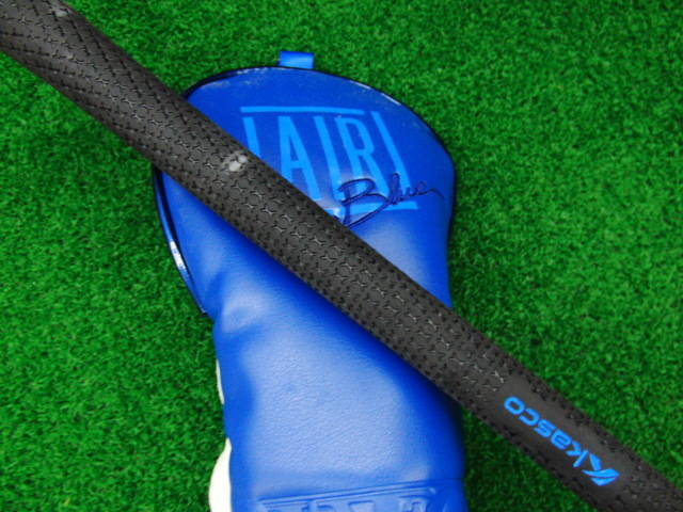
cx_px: 342
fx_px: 730
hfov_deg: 50.1
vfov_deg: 38.7
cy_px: 256
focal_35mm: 37
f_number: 3.6
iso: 400
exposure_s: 1/30
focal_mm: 6.42
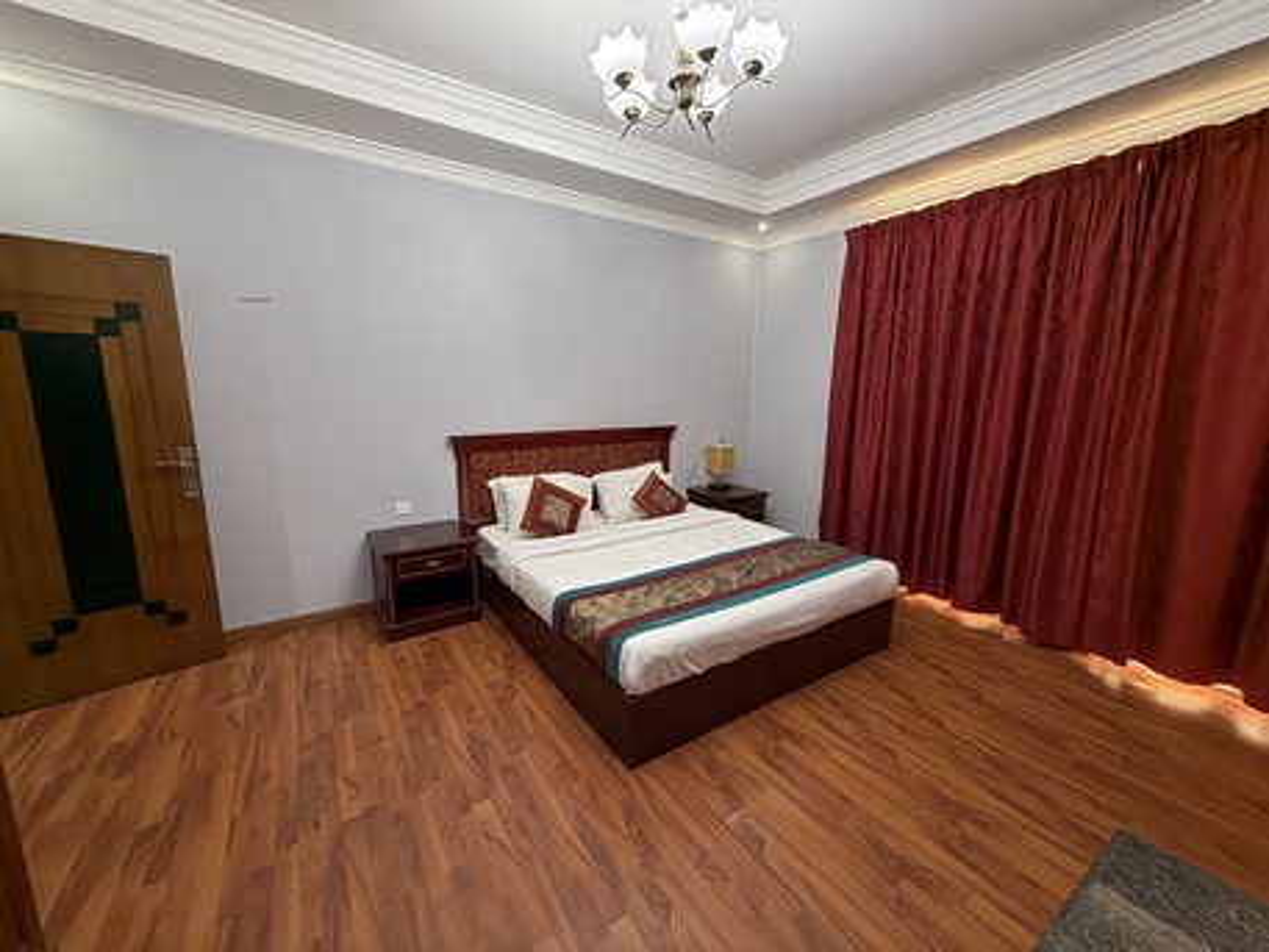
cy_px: 476
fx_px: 513
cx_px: 634
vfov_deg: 85.7
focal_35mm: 14
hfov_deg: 102.0
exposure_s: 1/50
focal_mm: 2.22
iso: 400
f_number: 2.2
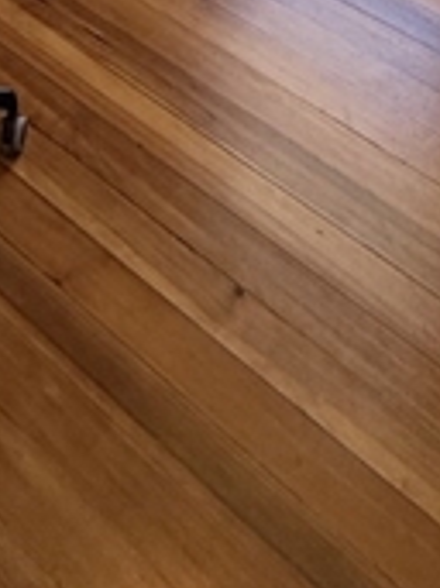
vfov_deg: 18.9
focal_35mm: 63
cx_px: 175
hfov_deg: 23.2
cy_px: -591
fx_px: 1069
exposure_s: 1/104
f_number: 2.2
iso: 64
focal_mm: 2.22
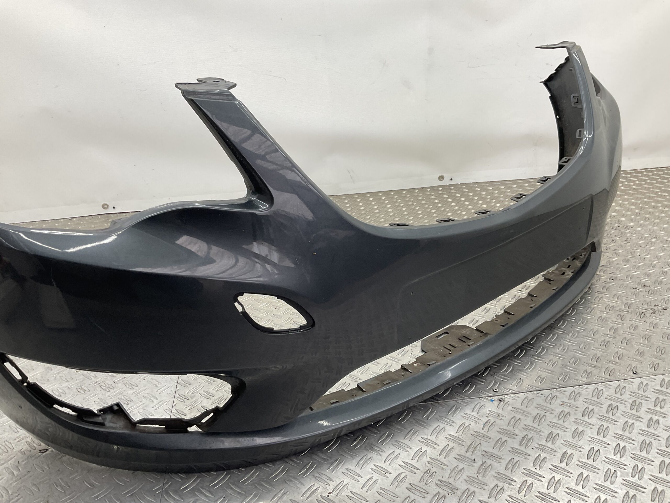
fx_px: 561
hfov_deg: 61.7
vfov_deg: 48.2
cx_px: 335
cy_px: 252
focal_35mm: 29
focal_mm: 3
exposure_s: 1/120
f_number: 1.8
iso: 32
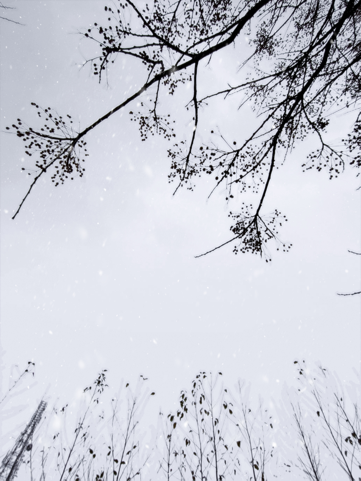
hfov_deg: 78.1
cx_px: 180
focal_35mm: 16
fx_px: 222
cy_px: 240
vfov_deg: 94.5
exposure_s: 1/601
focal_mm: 1.66
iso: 50
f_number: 2.2
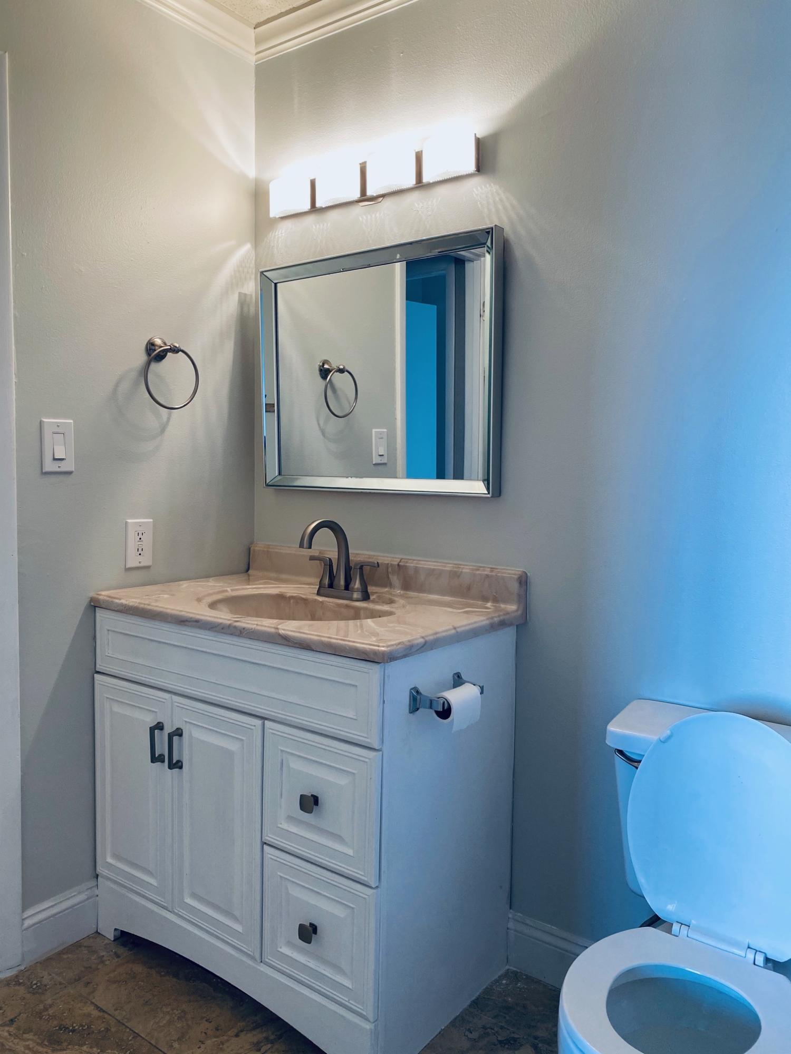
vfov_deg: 67.3
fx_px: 792
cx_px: 396
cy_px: 527
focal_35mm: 26
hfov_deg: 53.1
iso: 100
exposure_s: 1/120
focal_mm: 4.25
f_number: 1.8
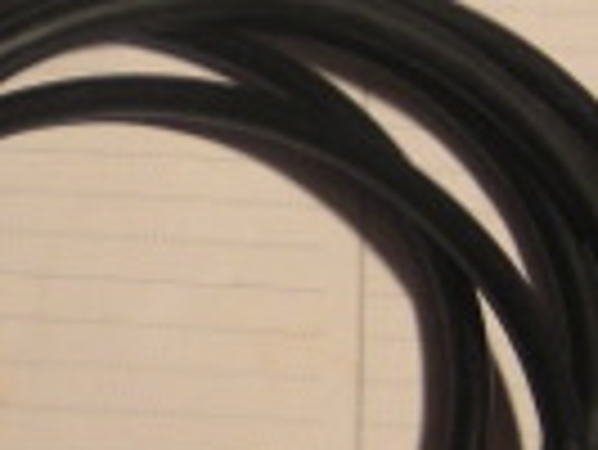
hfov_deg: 14.5
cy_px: 288
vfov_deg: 11.0
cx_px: 139
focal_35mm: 135
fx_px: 2334
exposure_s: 1/100
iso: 200
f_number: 2.6
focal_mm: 4.9
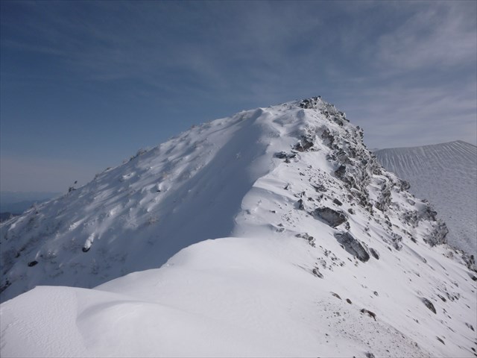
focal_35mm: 25
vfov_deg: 54.9
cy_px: 179
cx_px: 238
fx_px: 344
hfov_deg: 69.4
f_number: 9
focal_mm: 4.5
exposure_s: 1/500
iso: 100
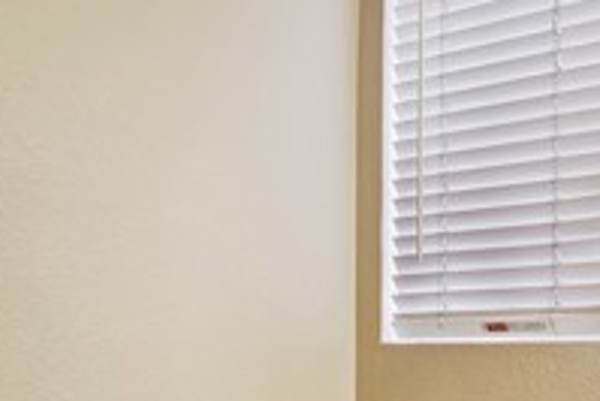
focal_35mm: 45
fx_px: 751
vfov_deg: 28.7
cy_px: 365
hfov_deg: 38.5
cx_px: 606
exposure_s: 1/10
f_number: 8
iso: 400
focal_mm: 14
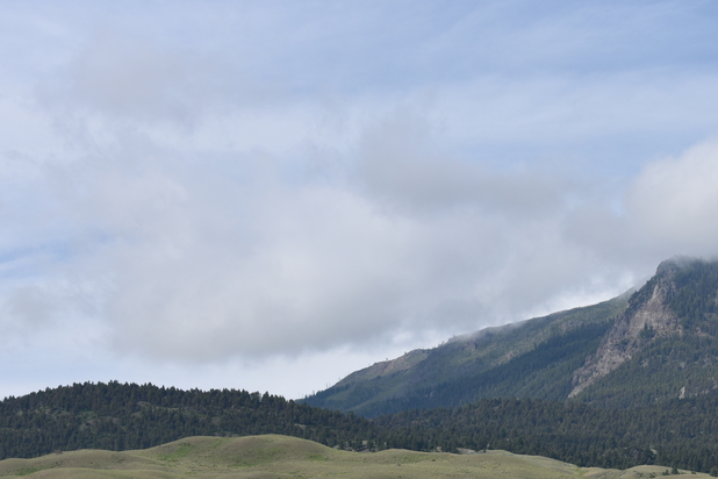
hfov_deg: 17.5
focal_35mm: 114
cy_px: 405
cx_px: 709
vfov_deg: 12.0
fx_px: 2273
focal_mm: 55
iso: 100
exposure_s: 1/250
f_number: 8
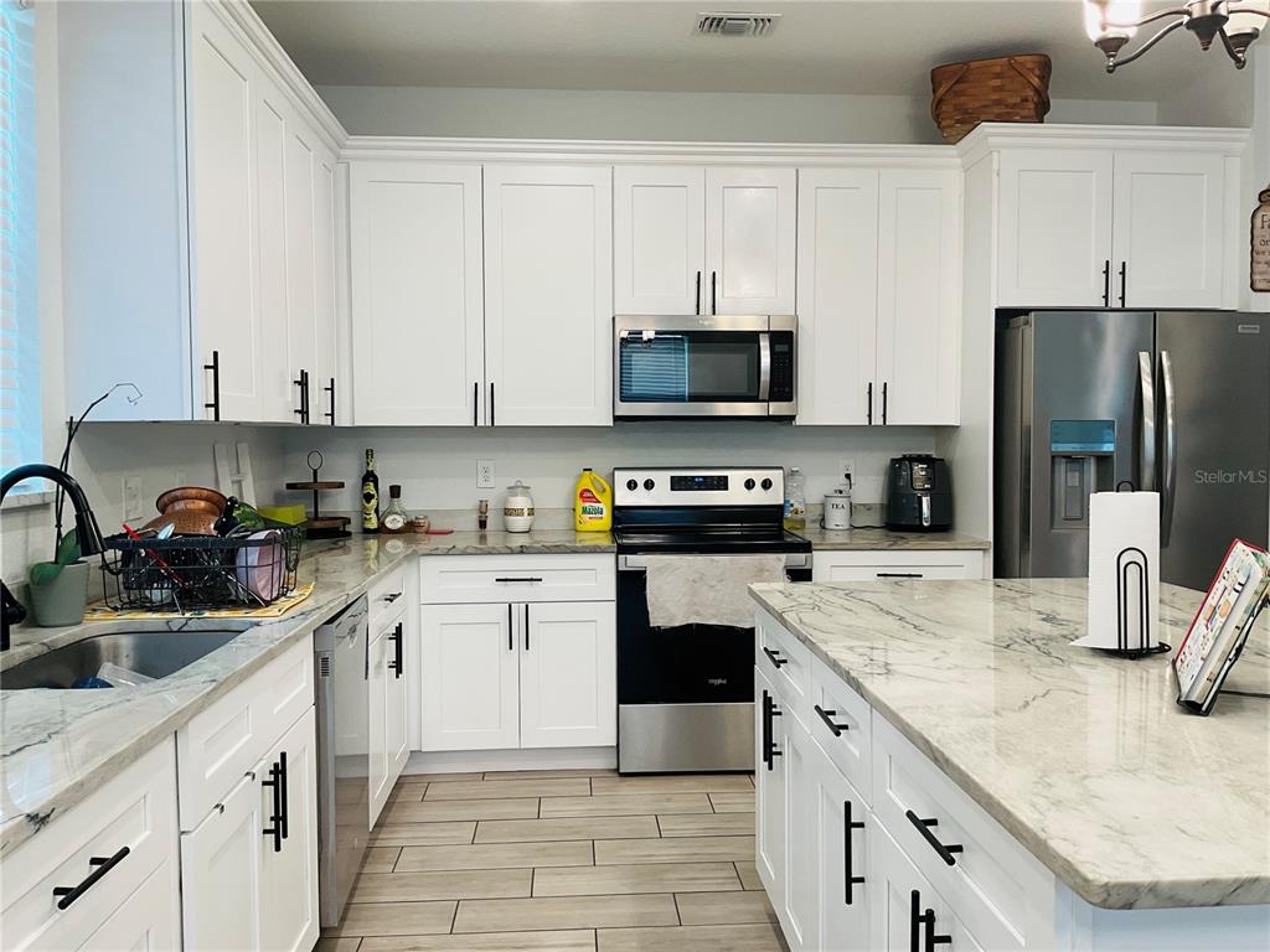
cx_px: 635
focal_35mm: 29
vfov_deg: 48.2
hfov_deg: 61.7
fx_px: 1064
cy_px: 476
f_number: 1.8
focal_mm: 3
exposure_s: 1/60
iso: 50
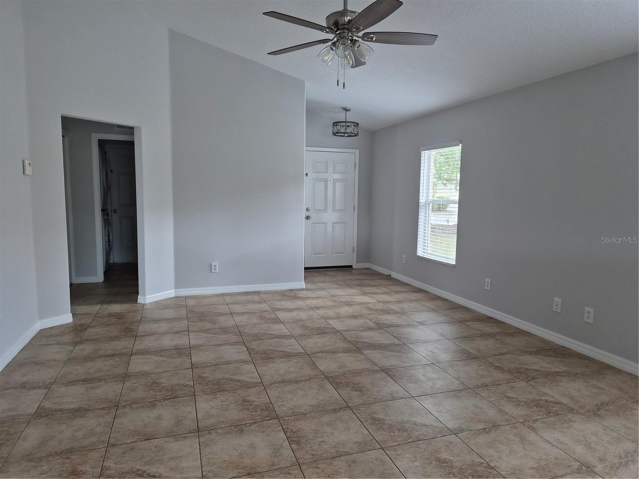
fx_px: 425
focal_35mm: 23
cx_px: 320
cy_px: 240
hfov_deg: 73.9
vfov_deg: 58.9
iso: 125
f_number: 1.8
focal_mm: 5.4
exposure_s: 1/180
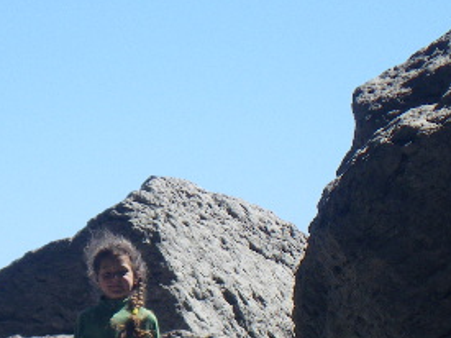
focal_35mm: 407
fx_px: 5300
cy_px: 338
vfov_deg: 3.6
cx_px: 112
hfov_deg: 4.9
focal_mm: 25
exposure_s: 1/250
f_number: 5.5
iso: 64
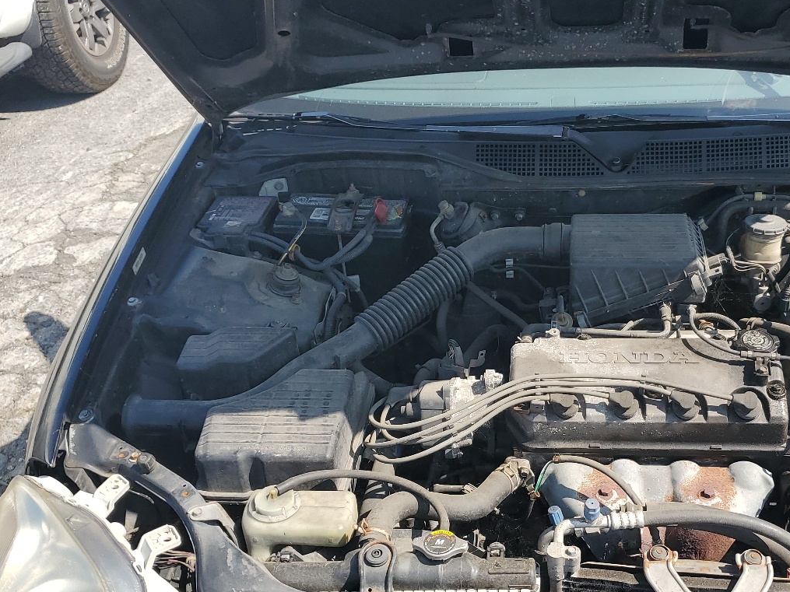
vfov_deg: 35.1
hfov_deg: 45.0
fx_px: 936
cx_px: 535
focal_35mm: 41
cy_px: 337
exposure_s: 1/1667
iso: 50
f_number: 1.5
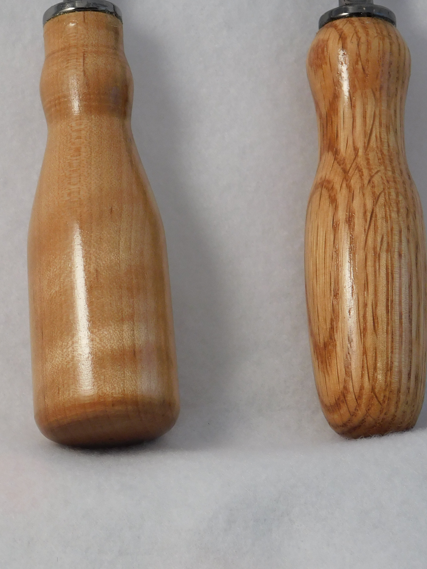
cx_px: 236
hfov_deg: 10.2
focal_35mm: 145
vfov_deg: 13.6
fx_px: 2385
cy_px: 202
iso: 125
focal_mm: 16.1
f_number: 4.5
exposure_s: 1/15
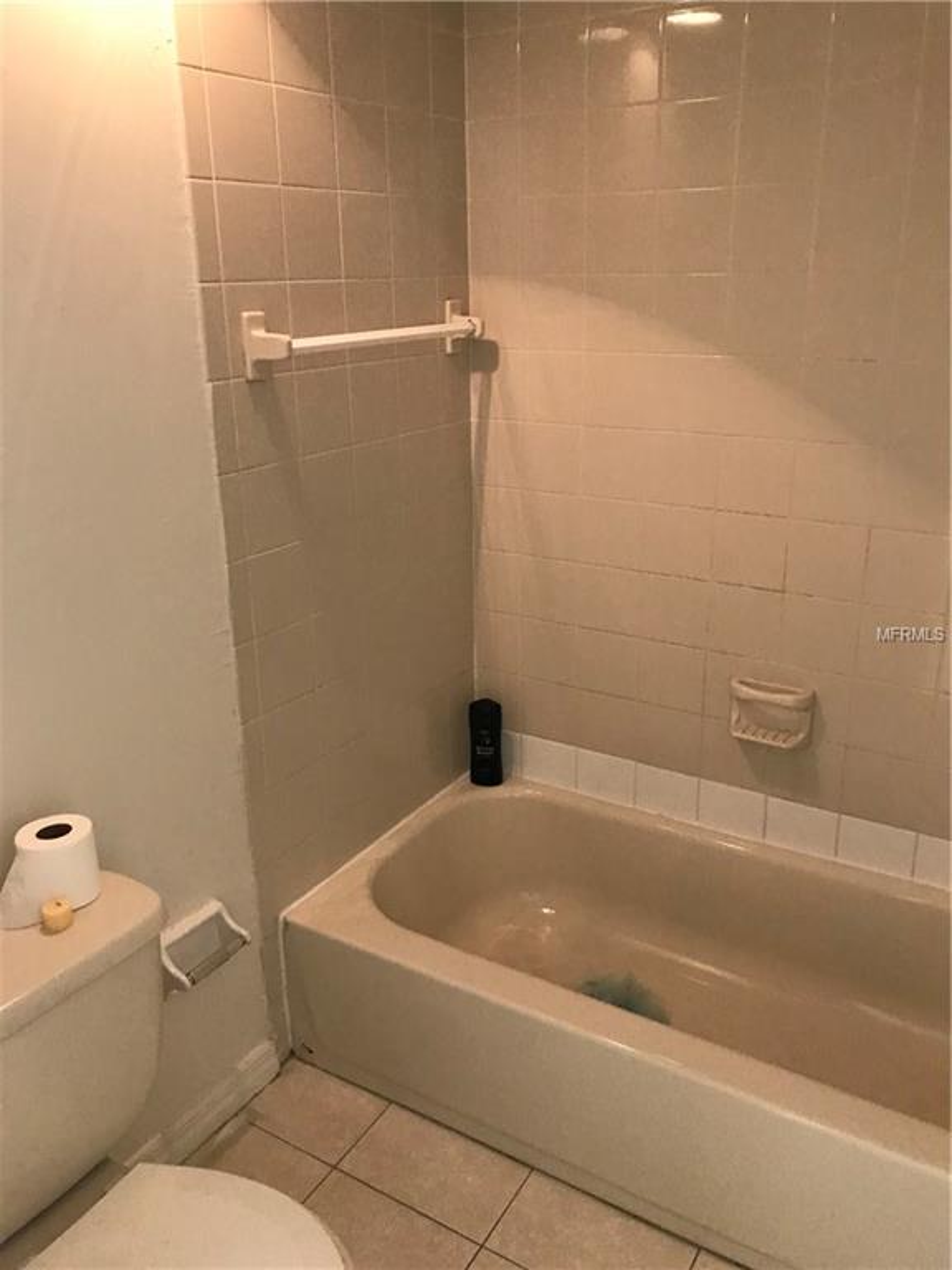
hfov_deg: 49.7
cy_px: 635
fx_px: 1027
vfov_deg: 63.4
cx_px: 476
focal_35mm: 28
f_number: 1.8
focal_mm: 3.99
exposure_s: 1/15
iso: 80
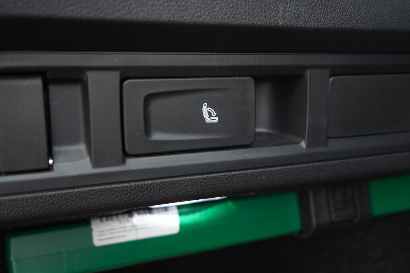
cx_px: 205
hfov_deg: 53.1
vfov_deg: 36.9
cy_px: 136
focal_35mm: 36
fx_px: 410
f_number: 3.2
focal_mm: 24
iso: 500
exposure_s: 1/30
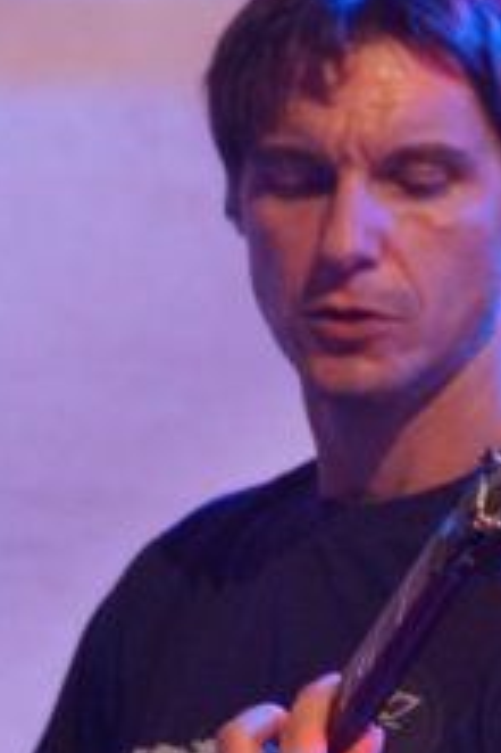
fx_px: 11436
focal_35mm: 547
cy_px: 576
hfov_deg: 2.5
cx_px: 327
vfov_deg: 3.8
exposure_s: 1/50
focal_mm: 180
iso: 3200
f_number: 6.3
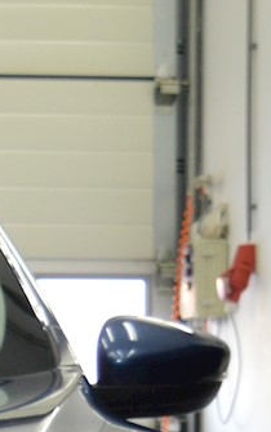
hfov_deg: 4.6
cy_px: 649
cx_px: -346
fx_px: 3302
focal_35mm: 280
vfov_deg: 7.4
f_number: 4.5
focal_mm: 32
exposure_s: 1/60
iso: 500
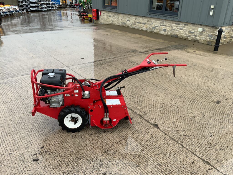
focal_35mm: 29
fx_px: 195
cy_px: 88
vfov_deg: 48.2
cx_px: 116
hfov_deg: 61.7
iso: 16
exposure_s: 1/289
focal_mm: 3
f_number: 1.8
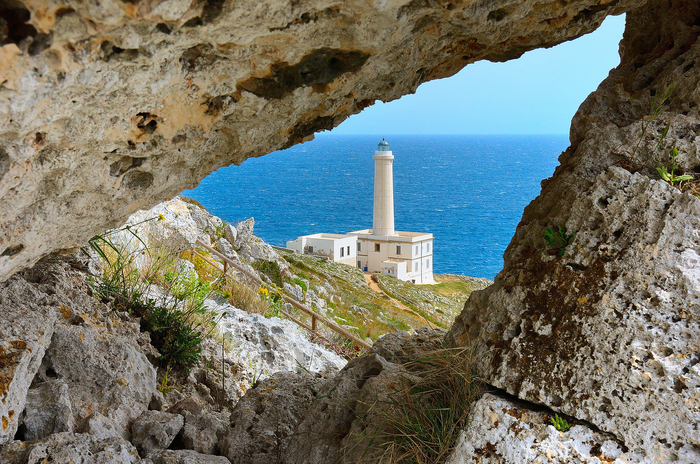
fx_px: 845
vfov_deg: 30.8
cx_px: 350
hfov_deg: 45.0
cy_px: 232
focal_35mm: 44
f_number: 22
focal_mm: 29
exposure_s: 1/100
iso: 200
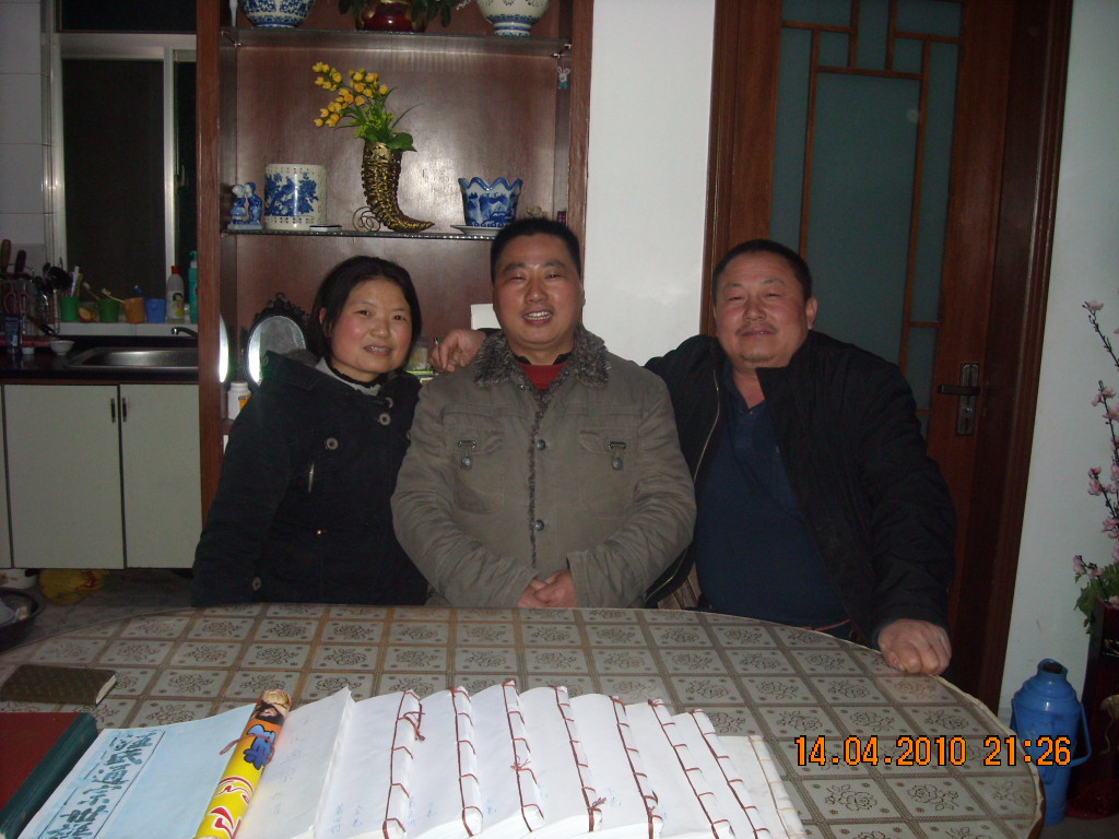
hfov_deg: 52.6
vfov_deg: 40.7
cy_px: 420
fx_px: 1131
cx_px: 560
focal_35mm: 35
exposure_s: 1/60
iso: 200
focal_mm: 5.7
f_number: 2.8
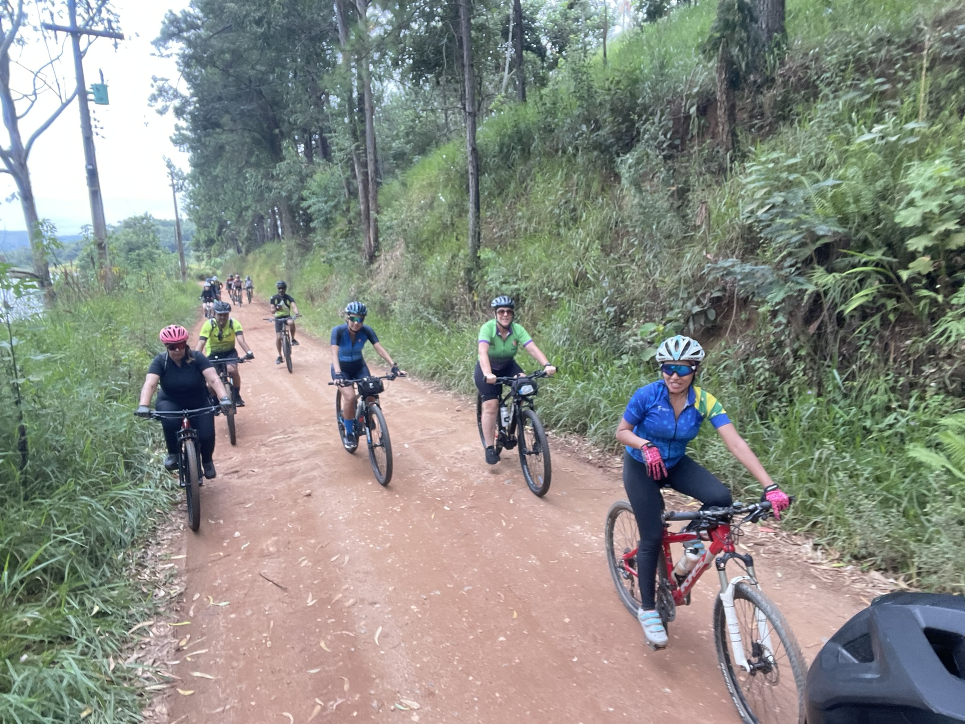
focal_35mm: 23
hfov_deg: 73.9
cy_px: 362
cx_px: 482
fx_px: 641
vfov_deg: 58.9
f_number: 2.2
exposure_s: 1/121
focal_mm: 2.71
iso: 64
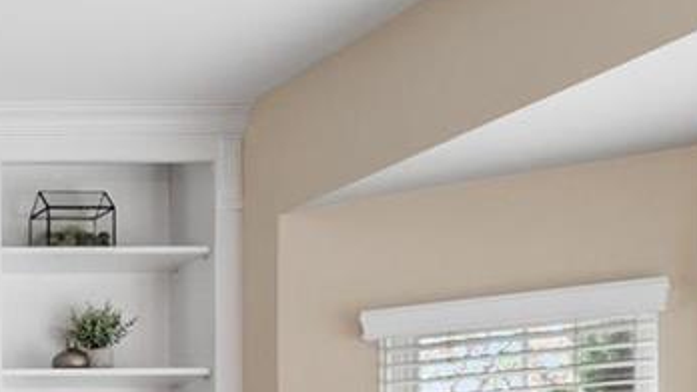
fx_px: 1424
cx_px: -559
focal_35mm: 77
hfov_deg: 20.0
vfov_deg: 14.4
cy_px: 632
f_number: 6.3
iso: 400
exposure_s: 1/3
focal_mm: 8
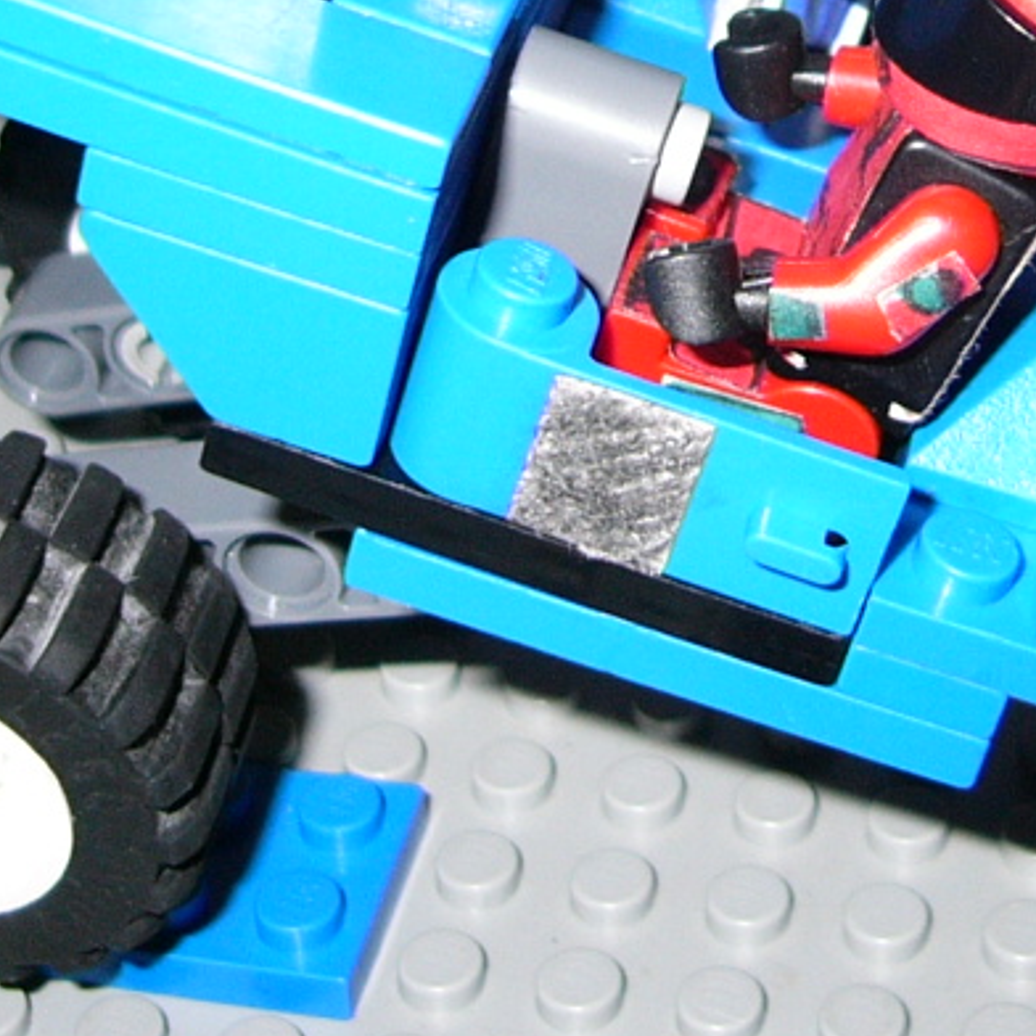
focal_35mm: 101
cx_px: 872
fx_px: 3420
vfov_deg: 16.8
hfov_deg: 17.0
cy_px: -29
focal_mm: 5.8
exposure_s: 1/60
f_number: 2.8
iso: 100
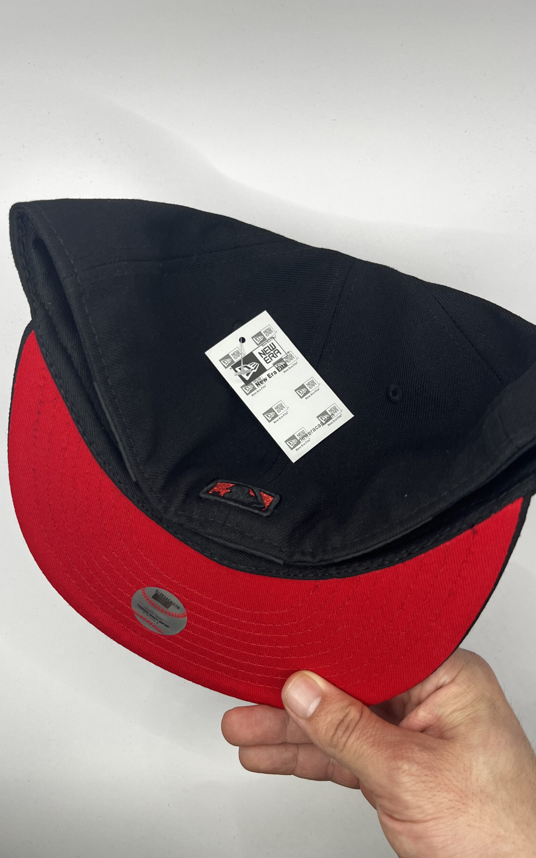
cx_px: 258
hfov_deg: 44.5
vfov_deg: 66.5
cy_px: 423
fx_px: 654
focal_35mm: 28
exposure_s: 1/118
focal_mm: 5.1
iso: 80
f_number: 1.6
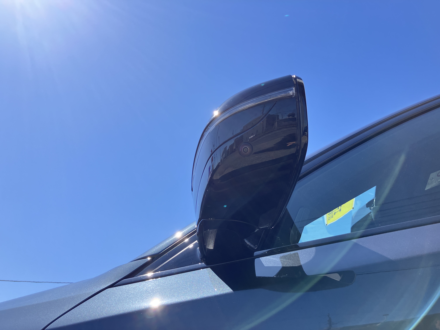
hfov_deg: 63.4
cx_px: 220
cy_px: 165
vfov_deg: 49.7
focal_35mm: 28
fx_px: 356
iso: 32
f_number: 1.8
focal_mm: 3.99
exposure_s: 1/1056
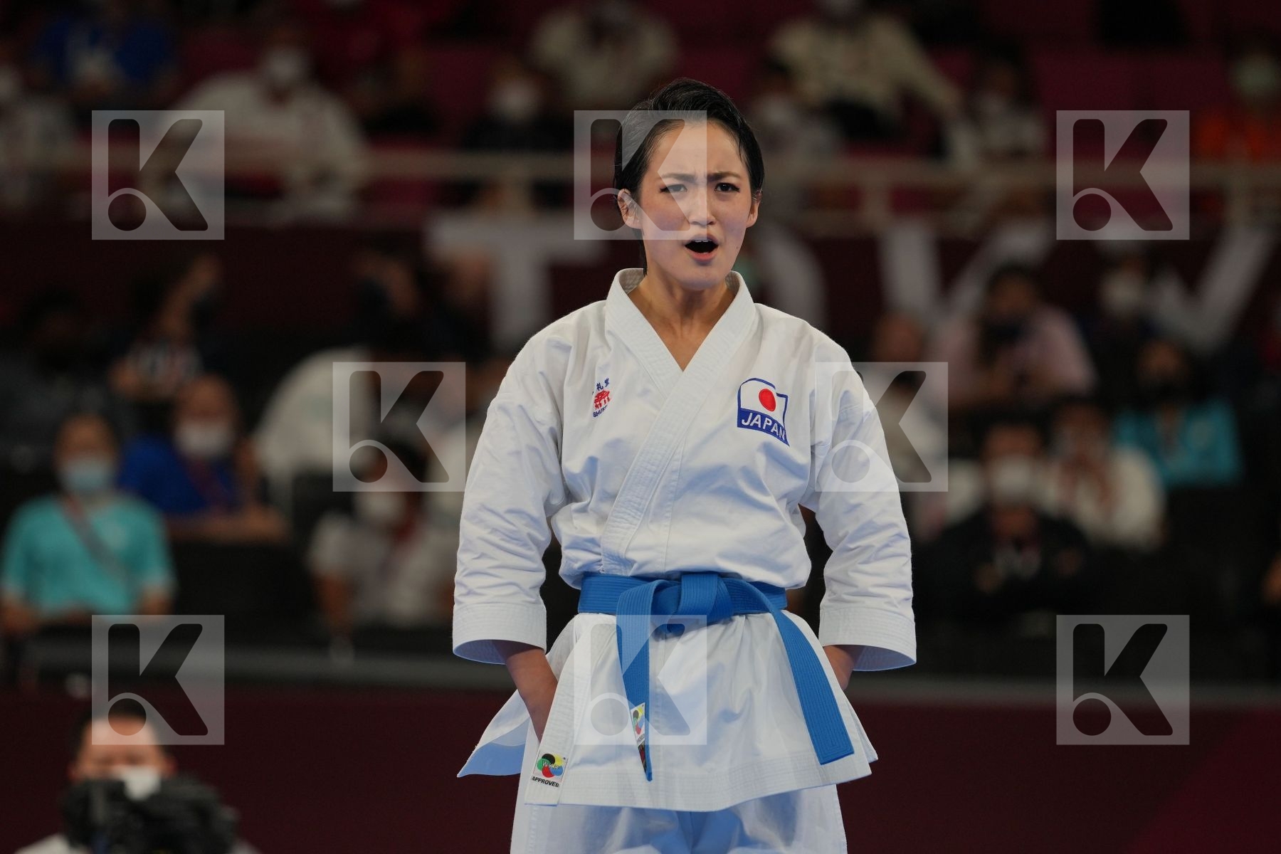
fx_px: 10674
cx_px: 640
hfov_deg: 6.9
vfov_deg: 4.6
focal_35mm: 300
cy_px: 427
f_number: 2.8
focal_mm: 200
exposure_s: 1/1000
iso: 400
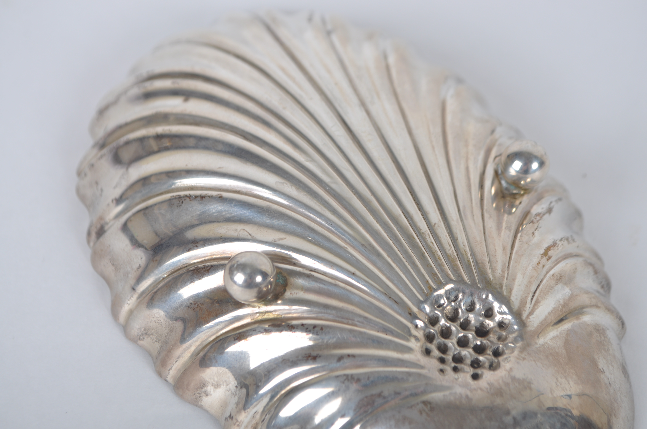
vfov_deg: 16.5
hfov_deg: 24.6
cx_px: 324
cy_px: 214
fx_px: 1481
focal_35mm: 82
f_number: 9
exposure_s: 1/125
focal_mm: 55
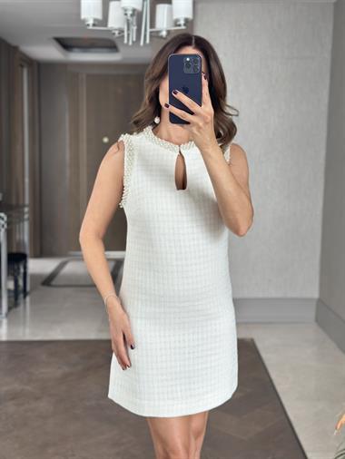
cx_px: 172
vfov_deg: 39.6
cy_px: 230
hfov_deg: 30.3
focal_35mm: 48
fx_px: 637
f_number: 1.78
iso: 125
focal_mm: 6.86
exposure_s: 1/121
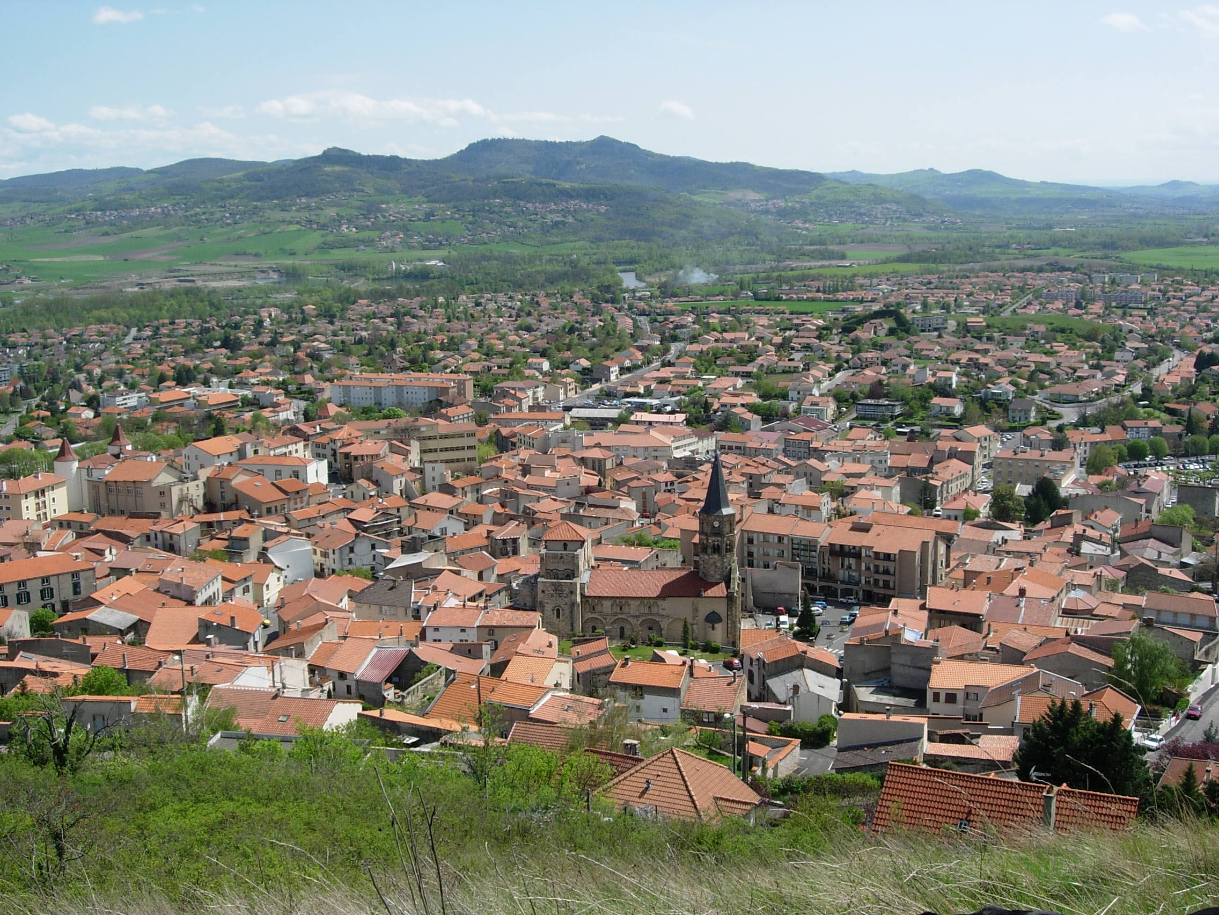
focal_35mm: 41
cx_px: 610
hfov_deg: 45.8
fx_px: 1444
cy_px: 458
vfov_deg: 35.1
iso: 79
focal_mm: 8.5
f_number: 4.9
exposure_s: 1/724
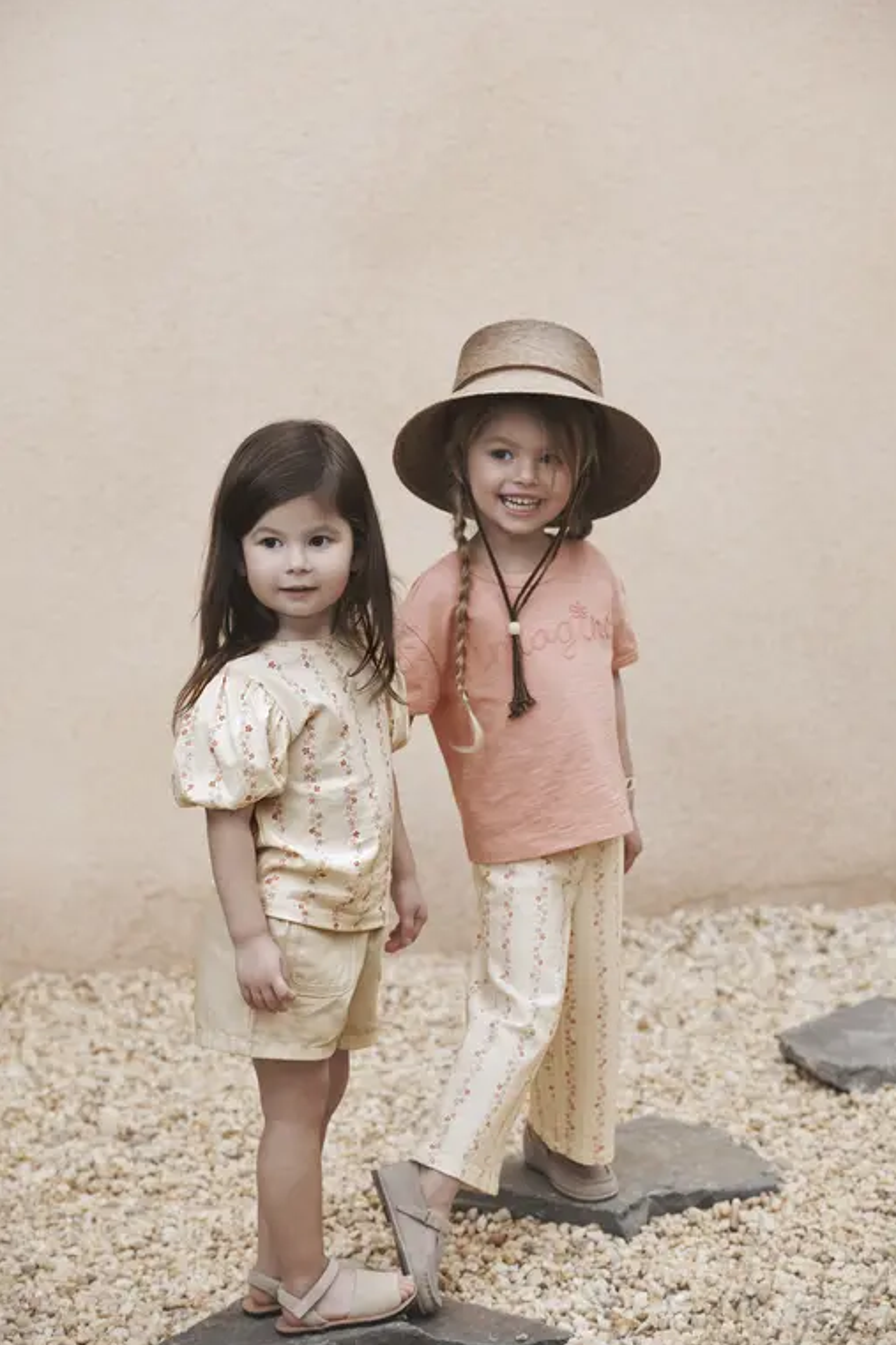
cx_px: 449
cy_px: 675
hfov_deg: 12.1
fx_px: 4220
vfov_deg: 18.1
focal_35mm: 113
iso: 250
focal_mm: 112
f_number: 5
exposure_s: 1/250
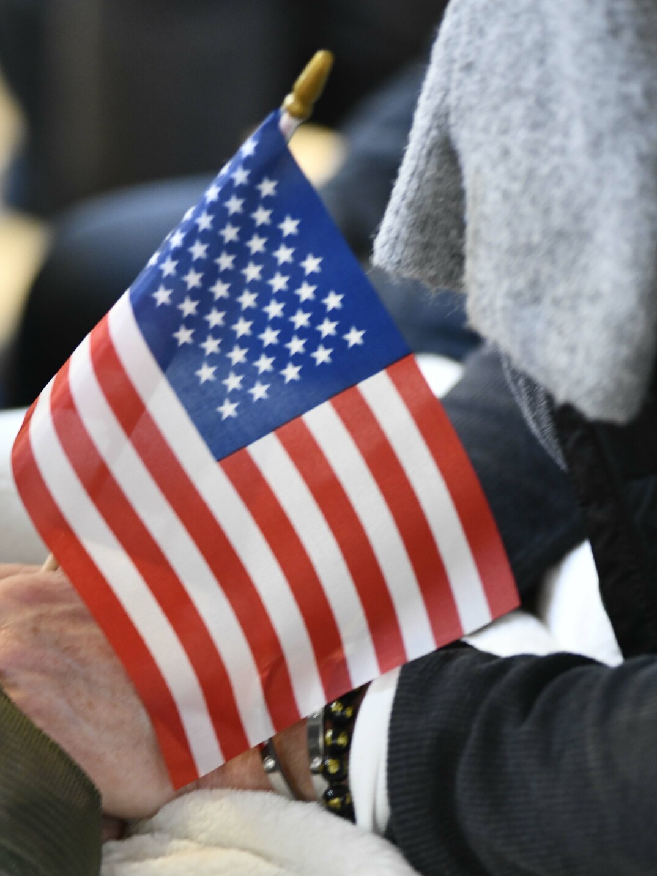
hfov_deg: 7.3
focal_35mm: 204
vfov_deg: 9.7
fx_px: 5162
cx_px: 209
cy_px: 634
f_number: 3.5
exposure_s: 1/50
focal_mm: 135
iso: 2000
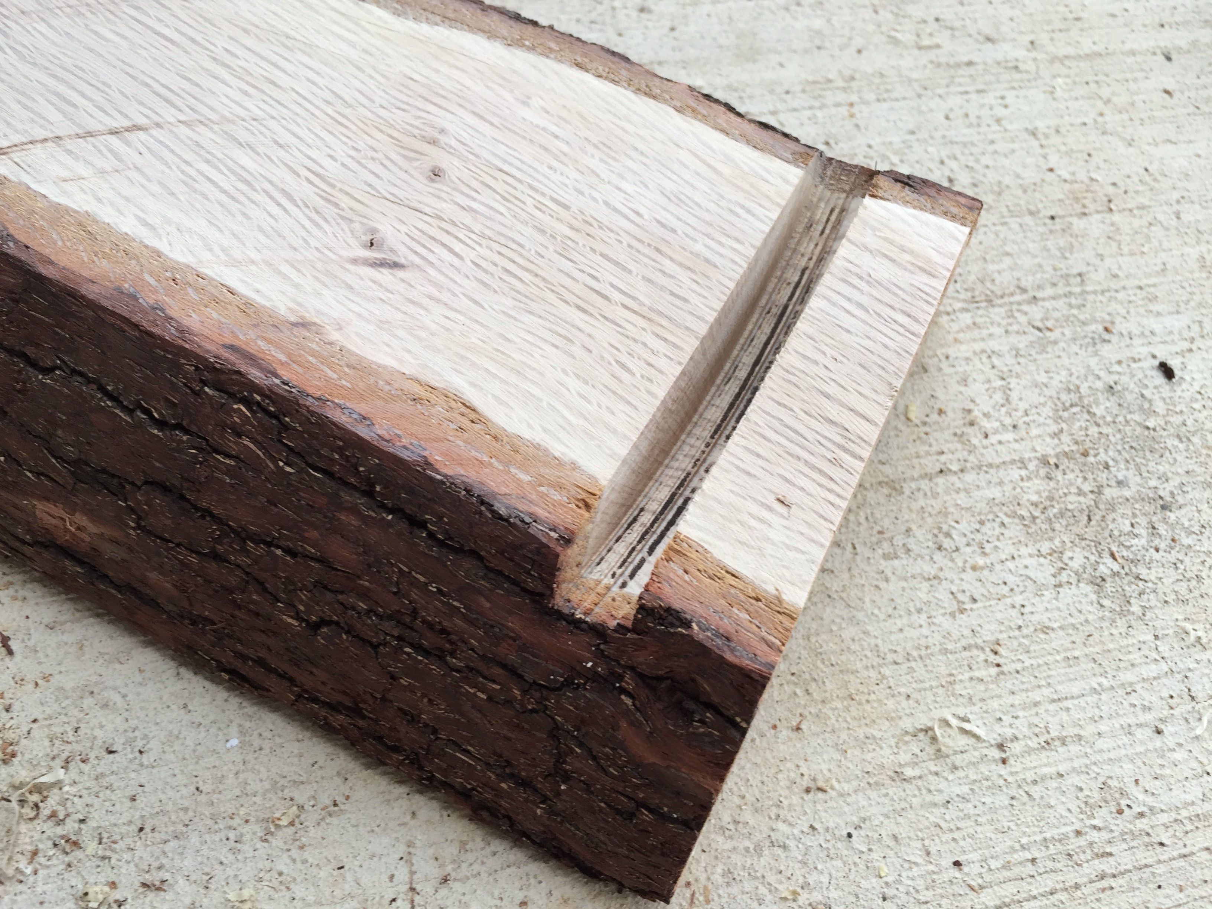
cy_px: 454
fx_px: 1015
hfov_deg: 61.7
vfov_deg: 48.2
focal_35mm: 29
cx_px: 606
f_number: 2.2
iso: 32
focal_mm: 4.15
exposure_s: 1/60
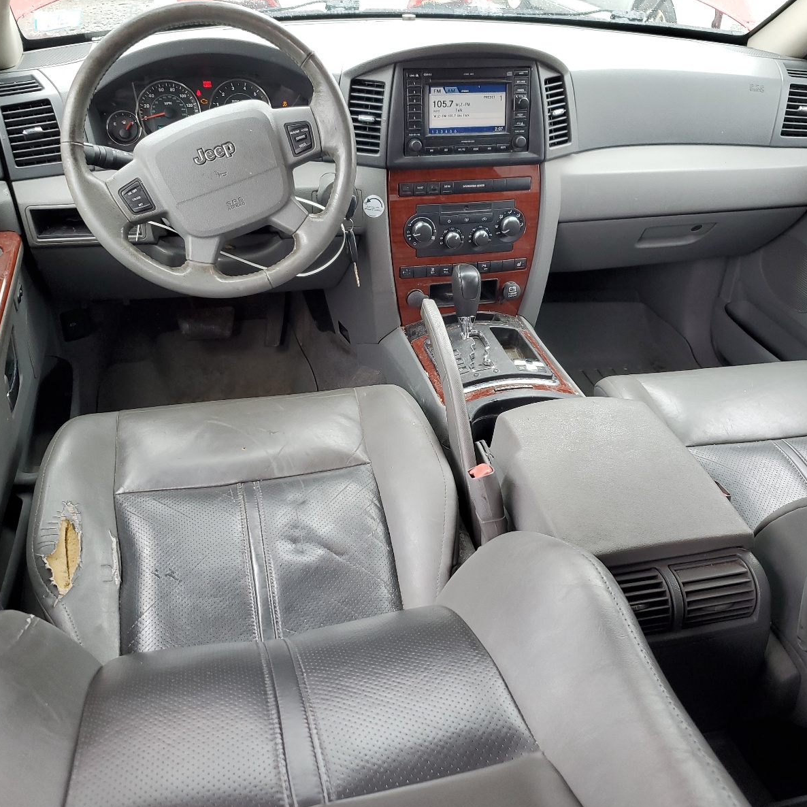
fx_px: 818
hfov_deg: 52.5
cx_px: 399
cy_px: 407
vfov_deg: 52.5
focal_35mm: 31
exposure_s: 1/120
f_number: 1.5
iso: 59
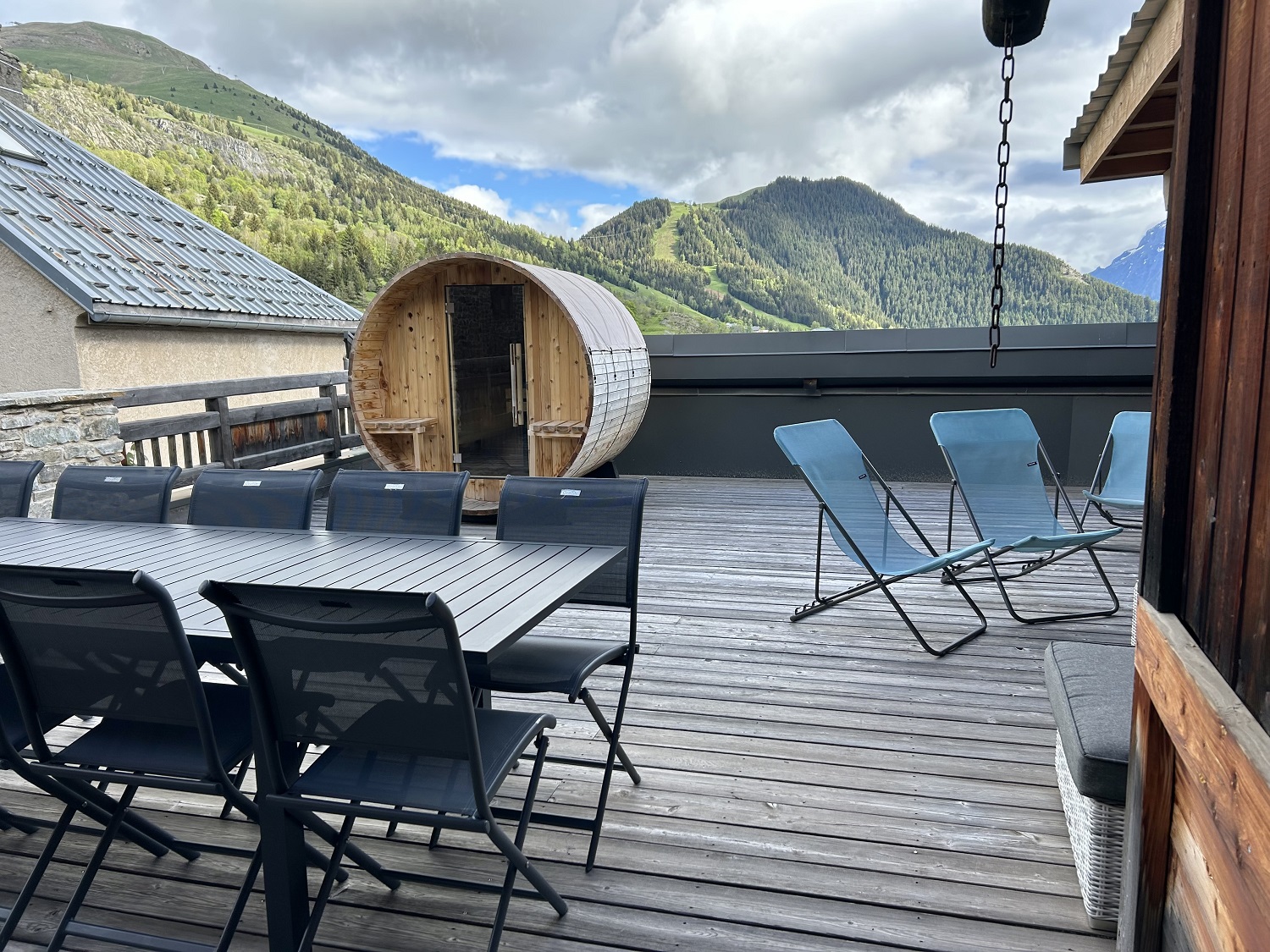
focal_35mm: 26
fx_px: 954
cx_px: 635
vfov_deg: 53.1
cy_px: 476
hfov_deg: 67.3
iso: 50
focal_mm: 5.7
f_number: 1.5
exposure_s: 1/982
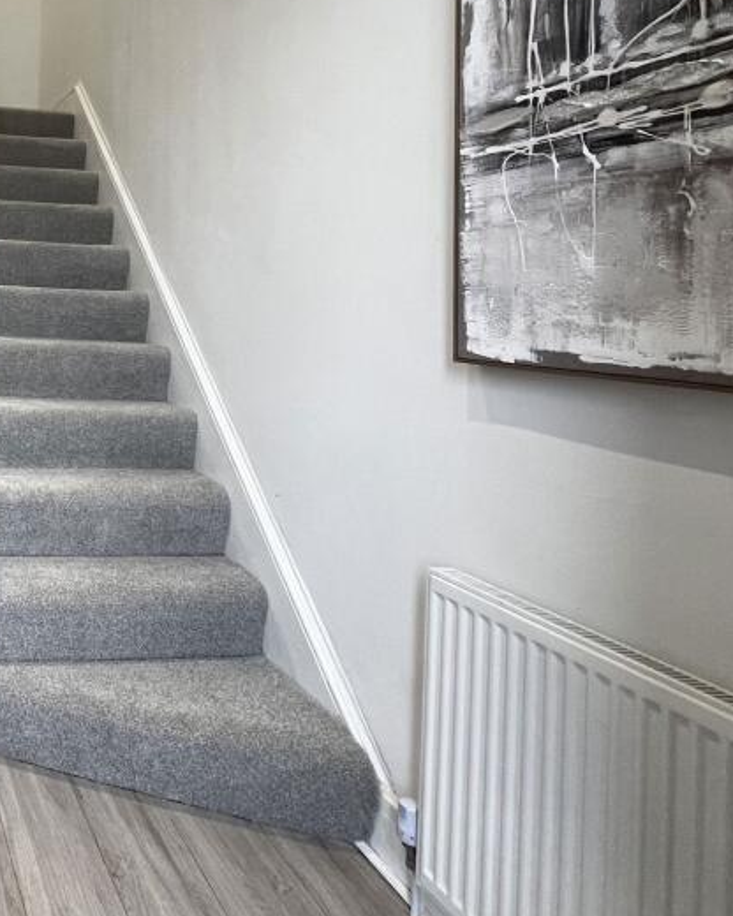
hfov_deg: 44.9
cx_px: -49
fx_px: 678
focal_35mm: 25
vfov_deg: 65.7
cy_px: 284
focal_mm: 1.57
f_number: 1.8
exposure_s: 1/100
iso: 80
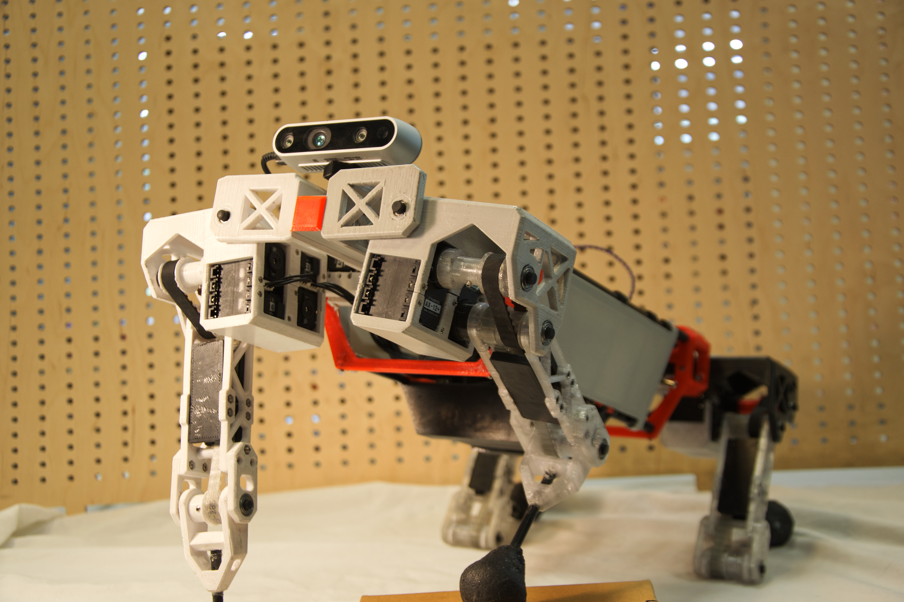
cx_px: 452
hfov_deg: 37.9
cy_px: 301
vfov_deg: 25.8
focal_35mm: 52
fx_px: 1318
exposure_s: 1/30
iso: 250
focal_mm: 35
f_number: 4.5
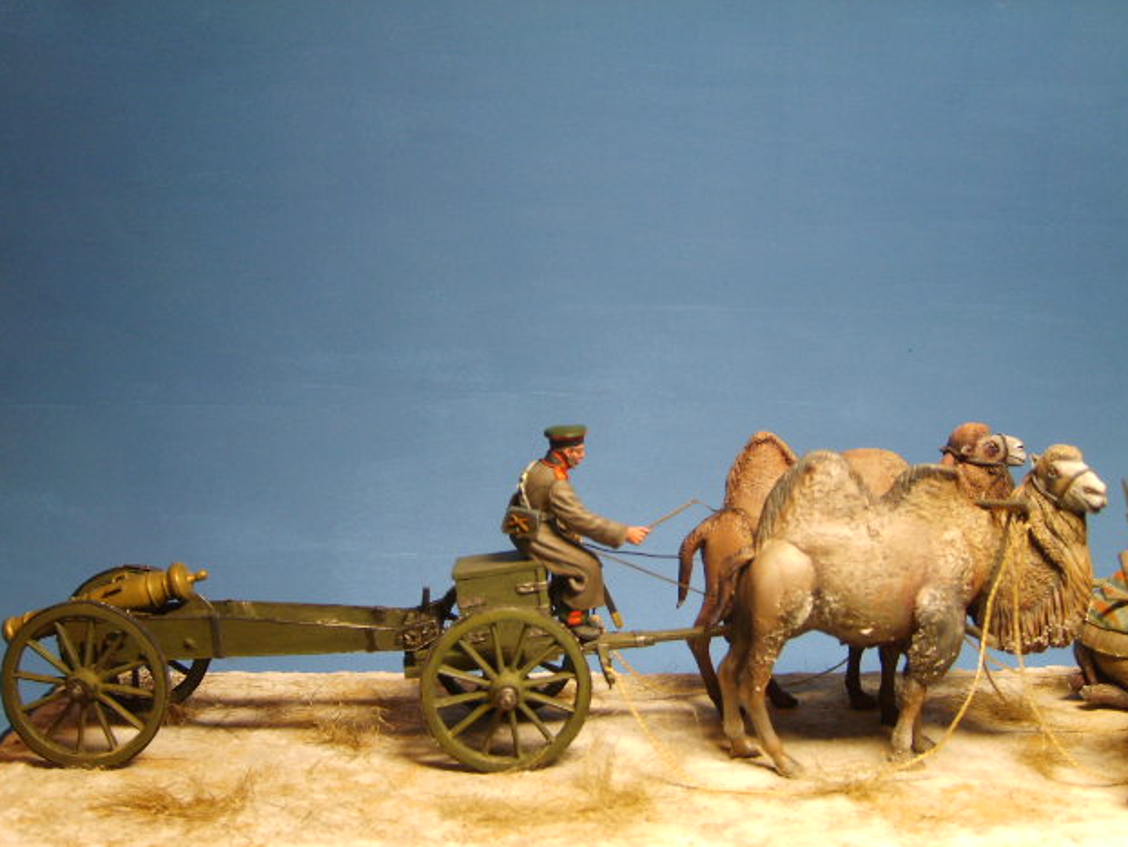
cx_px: 560
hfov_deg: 51.3
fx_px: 1174
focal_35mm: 36
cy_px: 432
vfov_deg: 39.7
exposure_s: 1/30
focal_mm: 5.8
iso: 113
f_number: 2.8
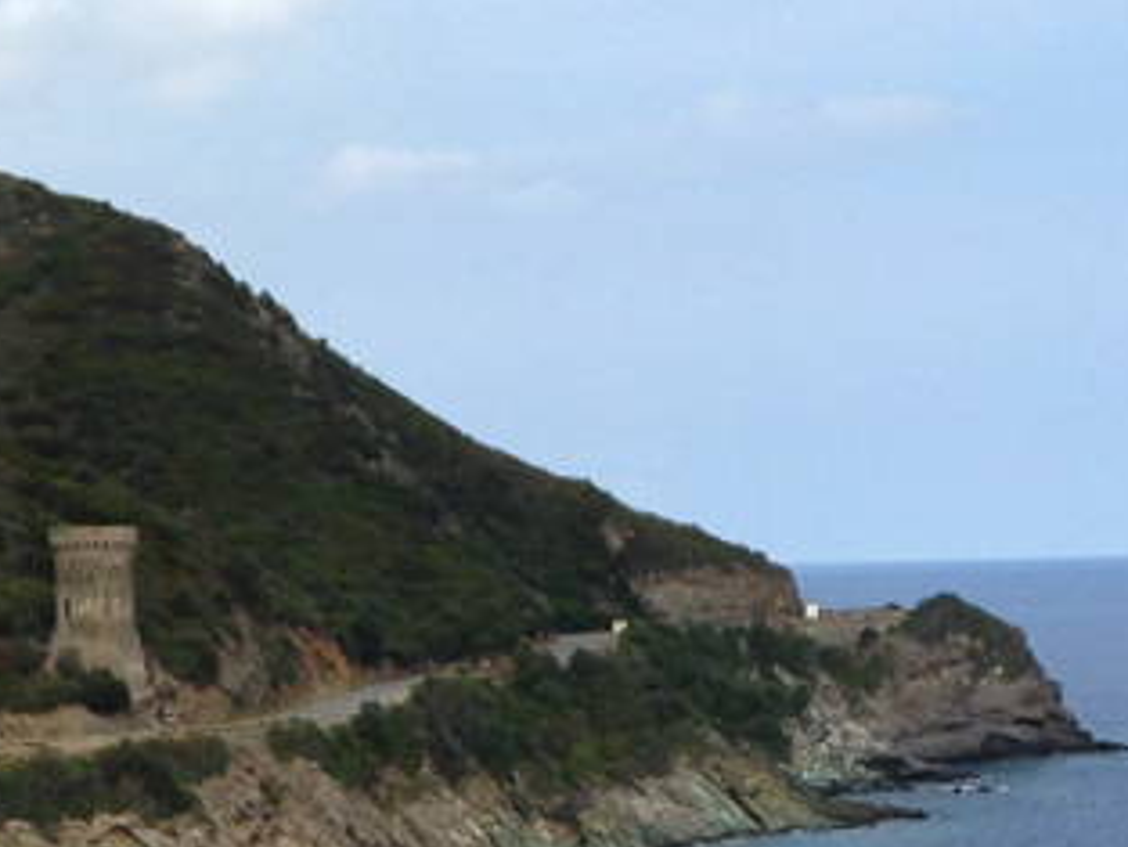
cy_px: 1290
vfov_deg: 10.6
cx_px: 519
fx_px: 4401
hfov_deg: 14.6
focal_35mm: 135
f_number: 2.4
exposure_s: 1/1506
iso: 50
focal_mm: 4.12
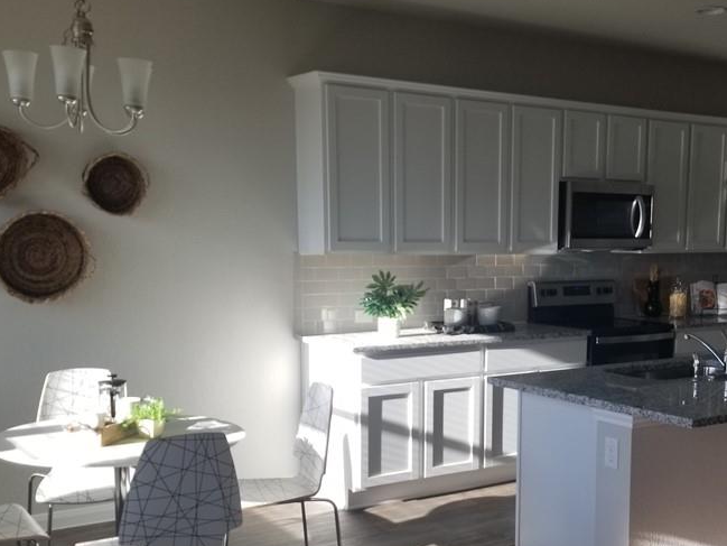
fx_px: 861
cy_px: 379
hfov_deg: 44.9
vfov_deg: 34.7
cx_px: 497
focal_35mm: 41
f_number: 1.7
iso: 50
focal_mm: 4.25
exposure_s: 1/225
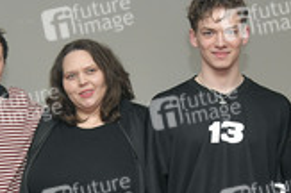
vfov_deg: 15.7
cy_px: 154
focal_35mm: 86
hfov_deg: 23.2
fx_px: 694
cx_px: 40
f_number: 5.6
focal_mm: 31
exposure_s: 1/200
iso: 2000
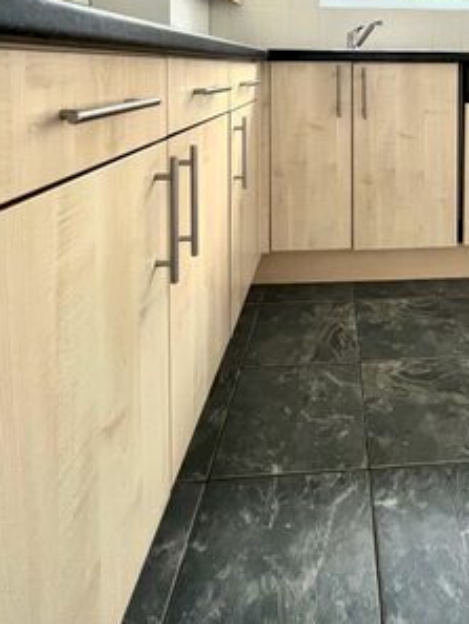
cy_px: 83
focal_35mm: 23
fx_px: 415
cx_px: 372
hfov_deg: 55.0
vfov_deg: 63.8
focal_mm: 1.57
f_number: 1.8
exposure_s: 1/99
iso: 125
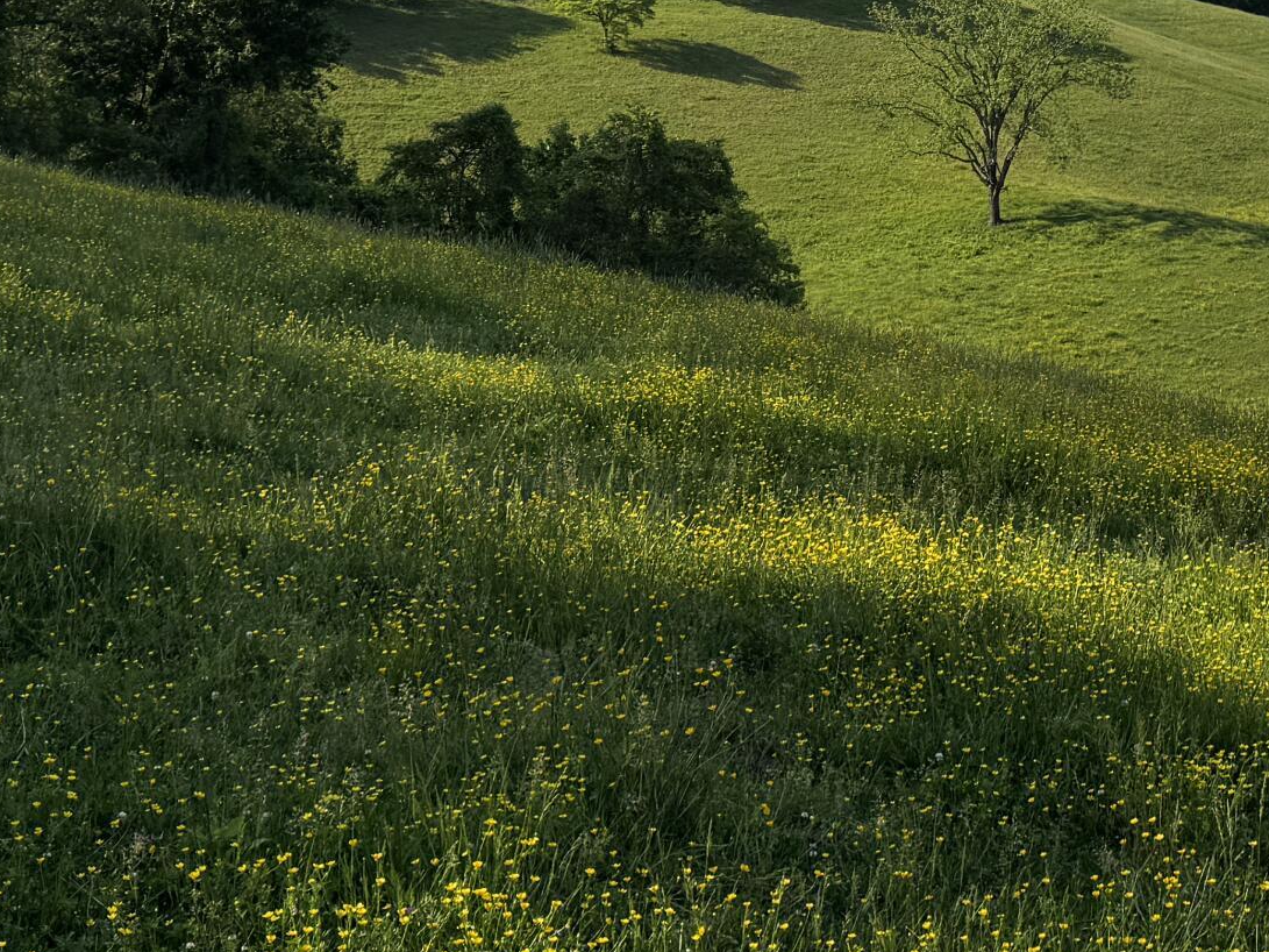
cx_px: 955
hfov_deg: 28.9
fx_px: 2419
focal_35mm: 66
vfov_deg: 21.5
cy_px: 3
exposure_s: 1/4310
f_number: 1.78
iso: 80
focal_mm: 6.76
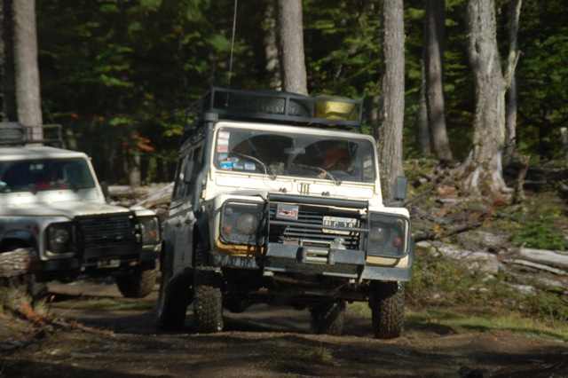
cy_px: 189
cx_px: 284
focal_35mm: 142
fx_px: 2247
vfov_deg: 9.6
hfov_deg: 14.4
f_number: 6
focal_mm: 95
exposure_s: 1/500
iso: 400
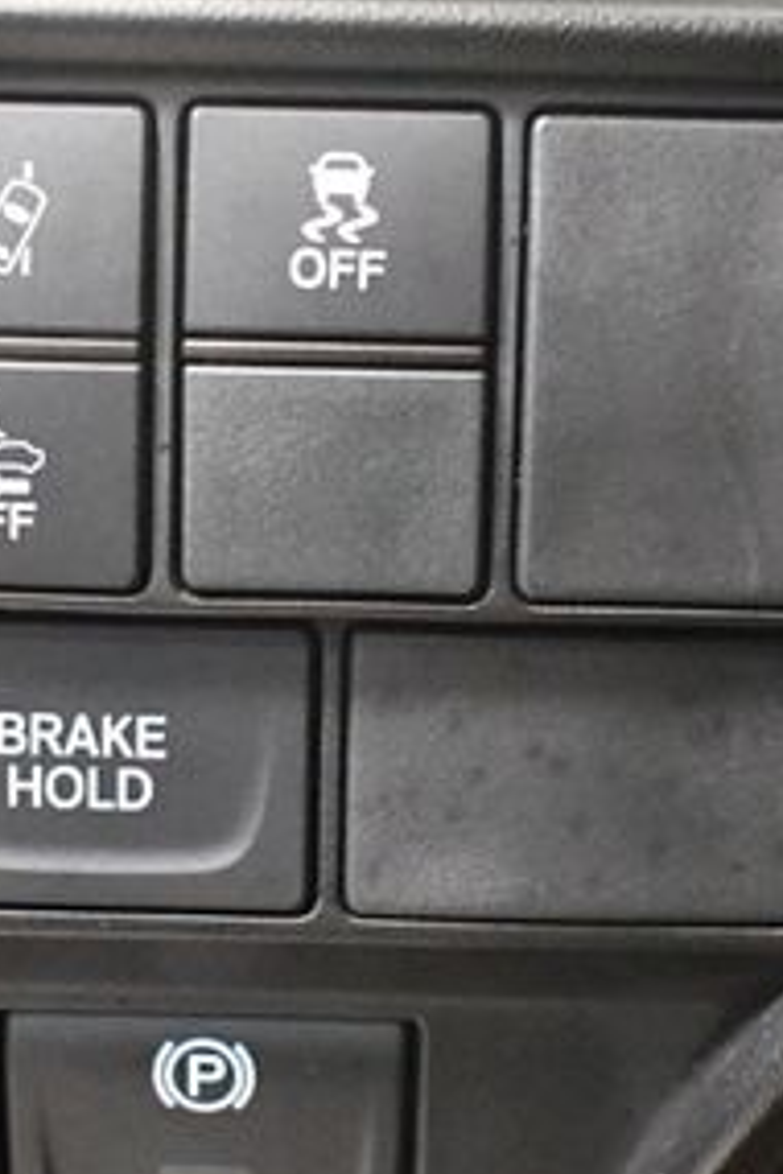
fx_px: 2642
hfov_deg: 16.9
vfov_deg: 25.1
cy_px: 606
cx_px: 363
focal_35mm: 81
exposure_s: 1/60
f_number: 3.5
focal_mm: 18
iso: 11400
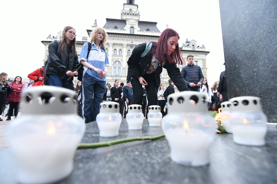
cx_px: 138
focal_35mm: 16
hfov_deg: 96.7
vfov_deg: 73.7
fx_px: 123
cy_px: 92
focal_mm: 11
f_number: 4
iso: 400
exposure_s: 1/250
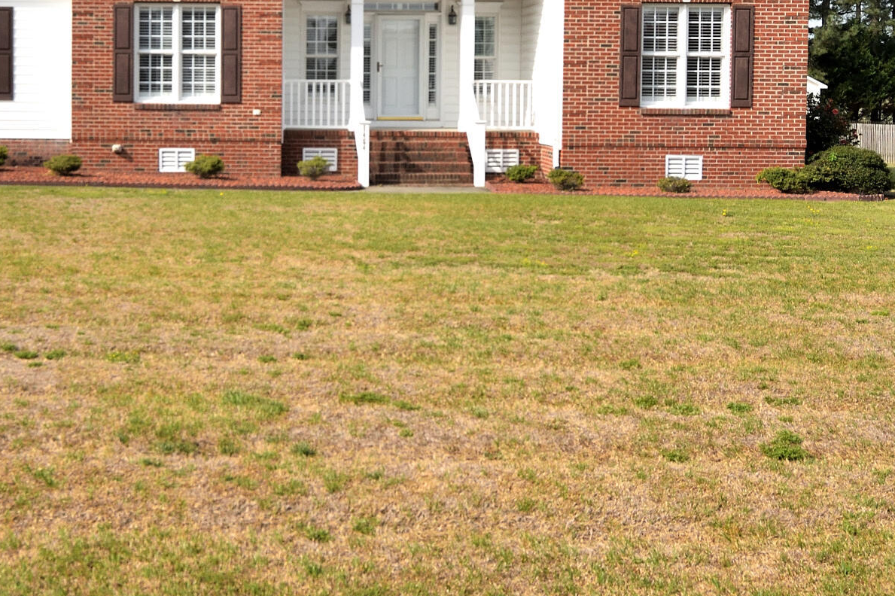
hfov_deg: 36.9
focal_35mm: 53
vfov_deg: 25.1
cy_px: 132
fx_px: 1317
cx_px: 259
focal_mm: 14
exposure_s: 1/400
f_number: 9
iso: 200
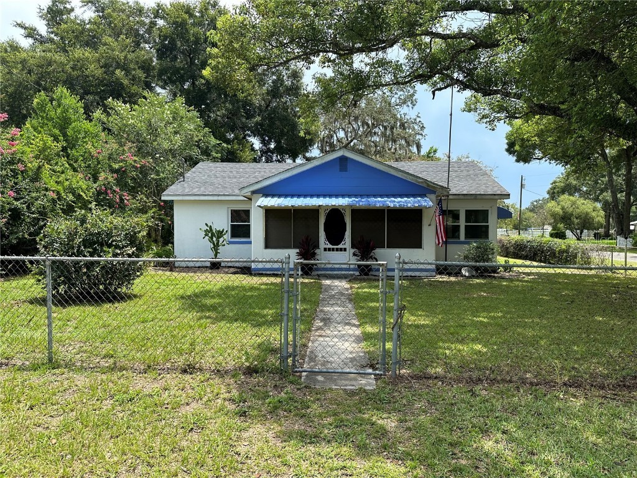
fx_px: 442
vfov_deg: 56.8
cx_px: 318
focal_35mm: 24
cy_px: 239
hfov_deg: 71.6
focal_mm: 6.86
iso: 80
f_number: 1.78
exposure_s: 1/2028
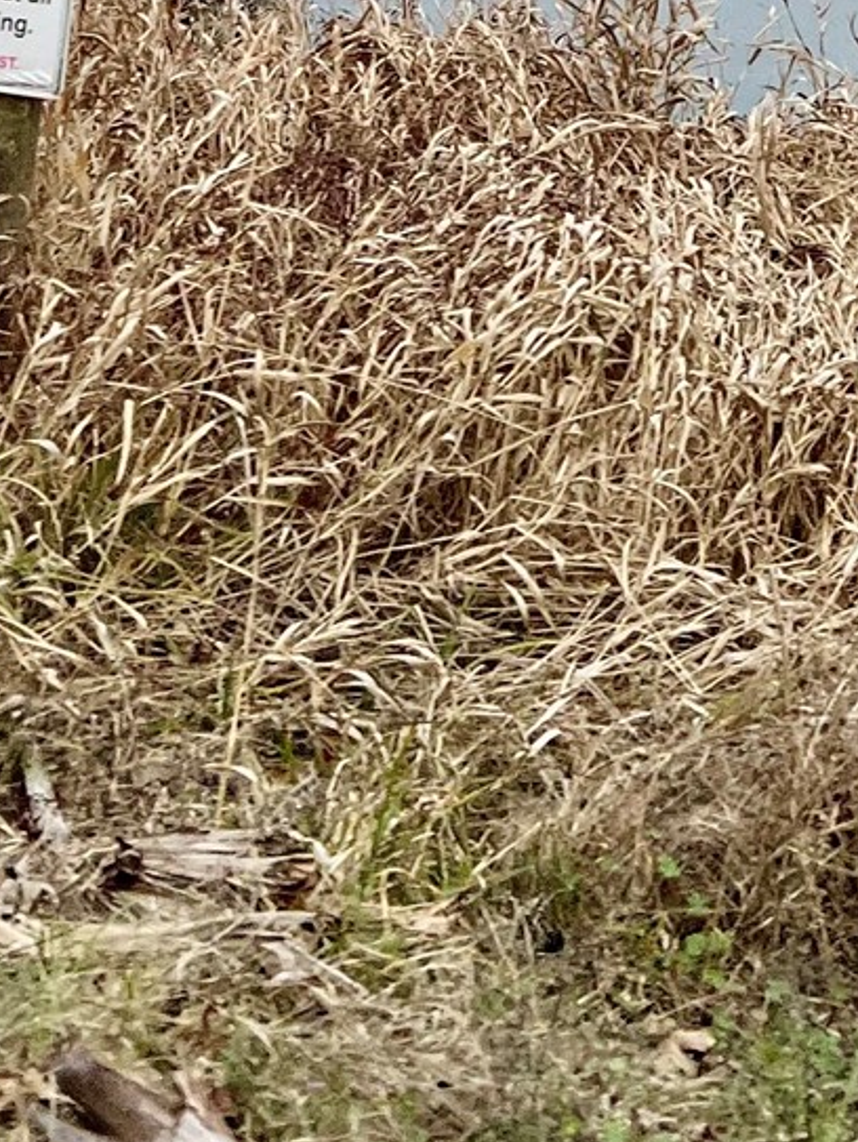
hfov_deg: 15.0
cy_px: -911
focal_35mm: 98
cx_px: 679
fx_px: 3235
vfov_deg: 16.7
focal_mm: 5.7
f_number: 1.5
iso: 50
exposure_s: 1/723
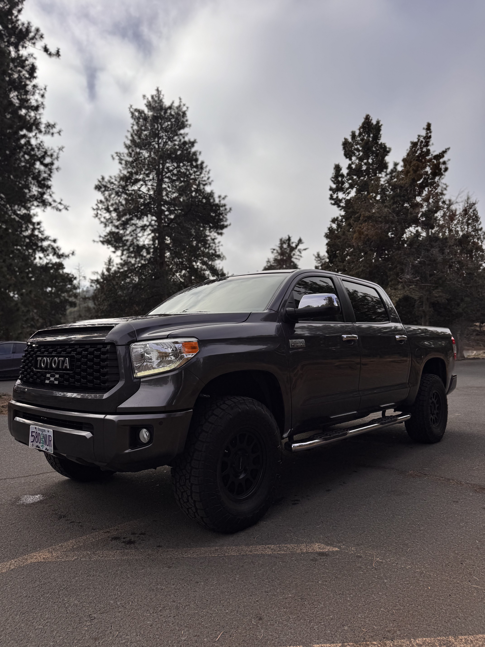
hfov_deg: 56.8
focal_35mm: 24
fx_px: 448
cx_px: 242
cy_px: 324
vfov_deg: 71.6
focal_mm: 6.76
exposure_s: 1/7092
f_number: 1.78
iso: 80
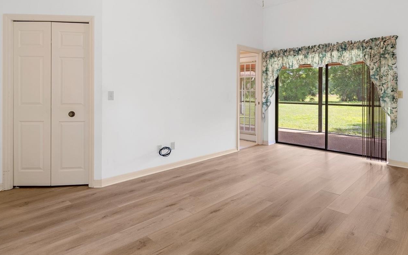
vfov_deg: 54.4
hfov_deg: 78.7
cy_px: 95
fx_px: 245
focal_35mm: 22
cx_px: 246
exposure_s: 1/1.67
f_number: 8
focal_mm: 17
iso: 320
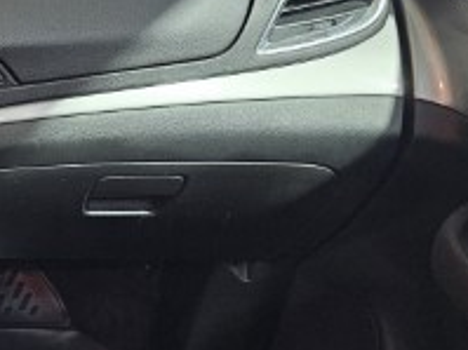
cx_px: -268
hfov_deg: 21.4
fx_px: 1000
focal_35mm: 74
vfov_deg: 19.9
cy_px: 200
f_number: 1.7
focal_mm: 6.3
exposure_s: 1/33
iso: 500
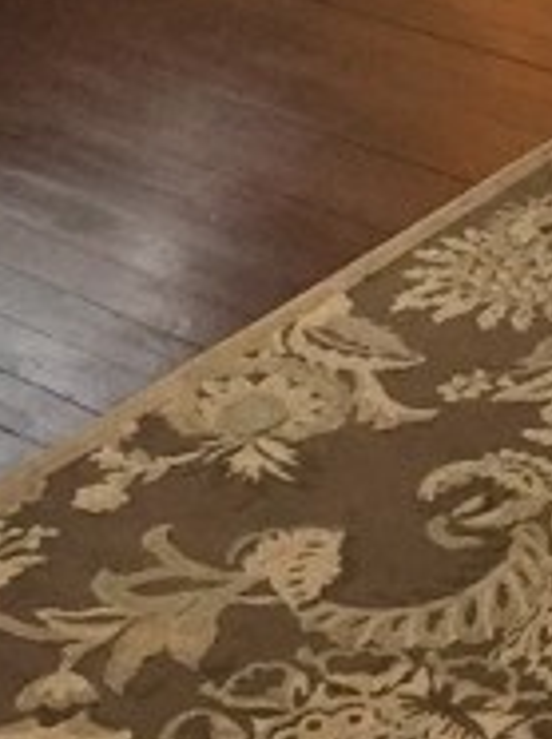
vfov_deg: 15.9
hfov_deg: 12.3
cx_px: 465
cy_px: -119
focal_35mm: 120
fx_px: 2557
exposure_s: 1/24
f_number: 2.2
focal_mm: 4.15
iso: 250
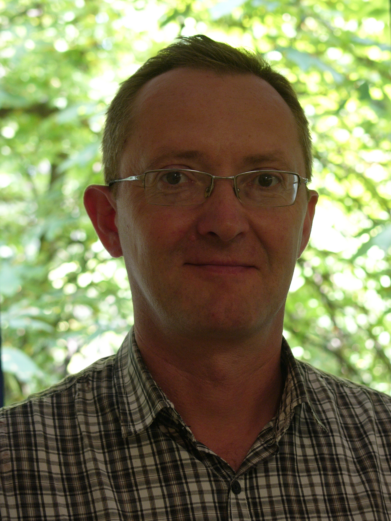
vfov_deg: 21.8
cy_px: 260
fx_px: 1355
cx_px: 196
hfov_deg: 16.4
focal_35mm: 90
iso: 100
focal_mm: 22.5
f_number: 2.4
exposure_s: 1/50
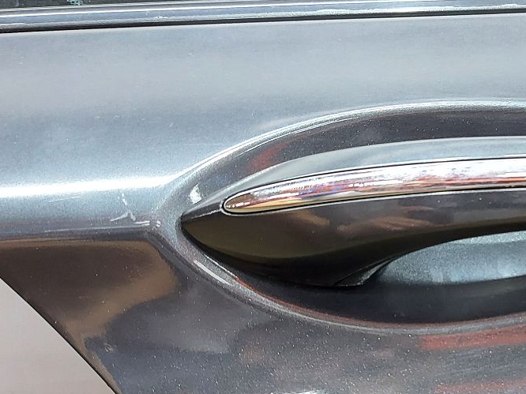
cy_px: 264
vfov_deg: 28.9
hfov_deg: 35.6
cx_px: 489
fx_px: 759
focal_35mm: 50
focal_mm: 5.23
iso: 400
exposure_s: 1/25
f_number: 1.8
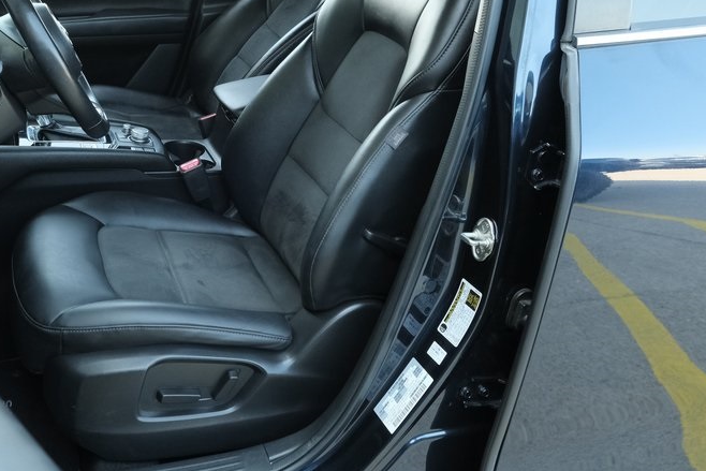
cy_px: 169
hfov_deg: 45.4
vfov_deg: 31.7
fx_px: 824
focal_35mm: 42
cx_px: 217
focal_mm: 18
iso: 2500
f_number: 5
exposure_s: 1/250
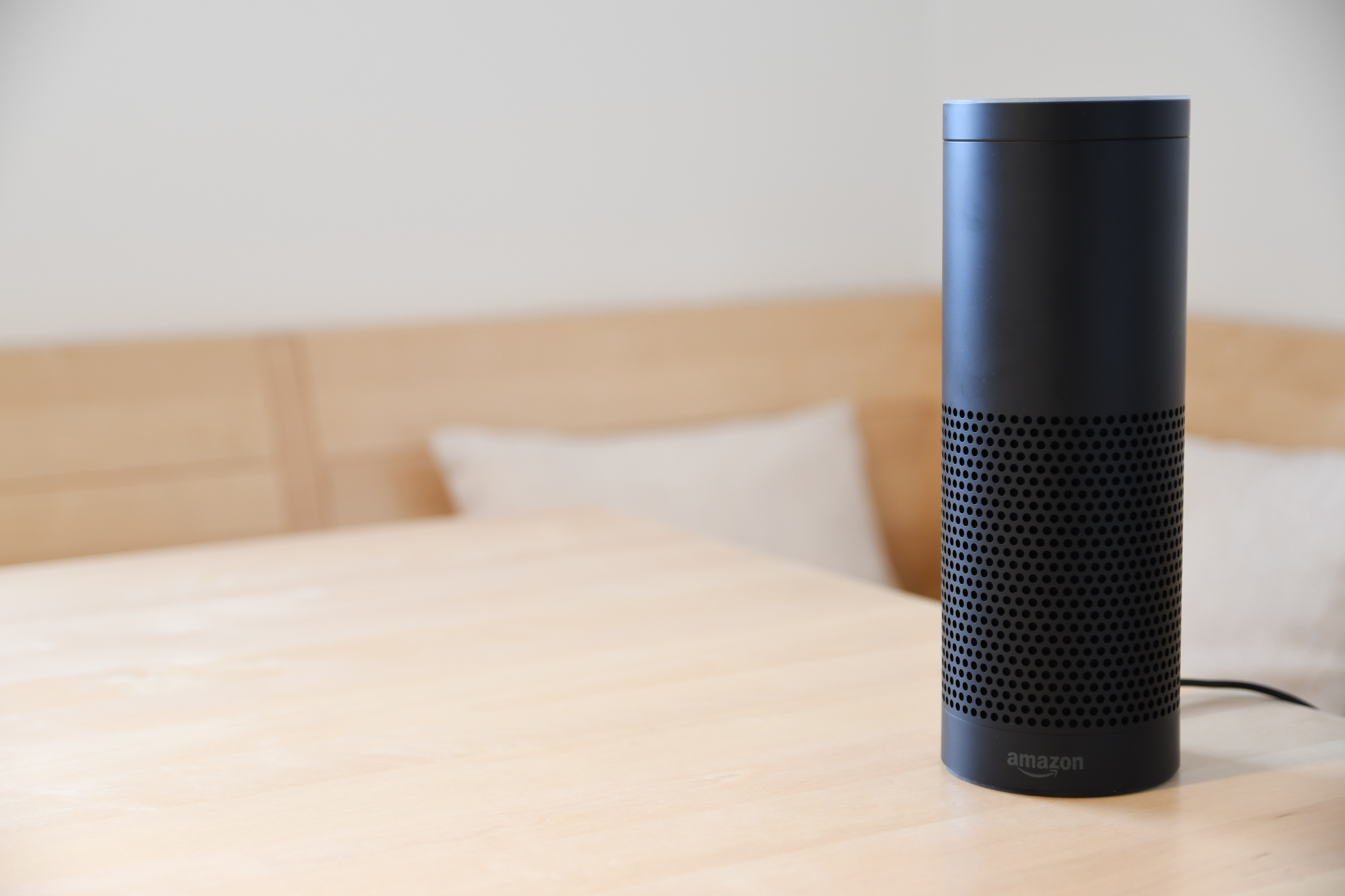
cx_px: 672
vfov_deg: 20.6
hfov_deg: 30.5
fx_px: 2466
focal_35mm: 66
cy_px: 448
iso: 400
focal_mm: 44
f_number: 2.8
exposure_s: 1/50
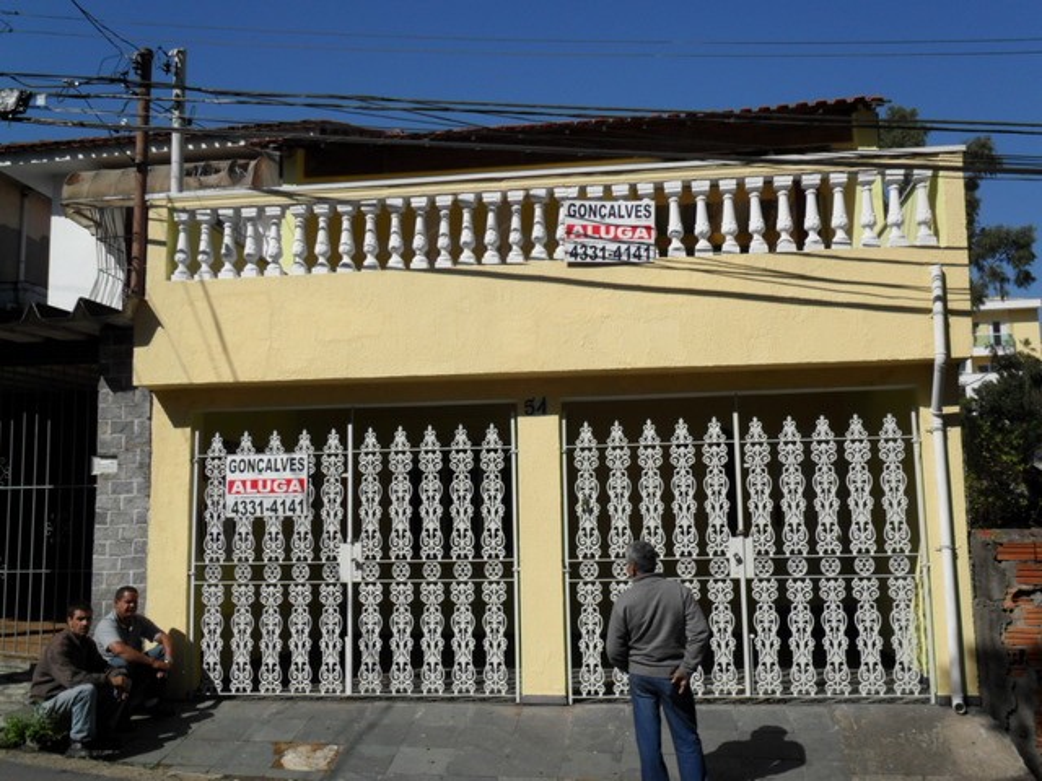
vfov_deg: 38.7
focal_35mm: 37
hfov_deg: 50.1
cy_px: 390
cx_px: 521
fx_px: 1114
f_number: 10.1
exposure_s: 1/180
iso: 100
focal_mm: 6.6
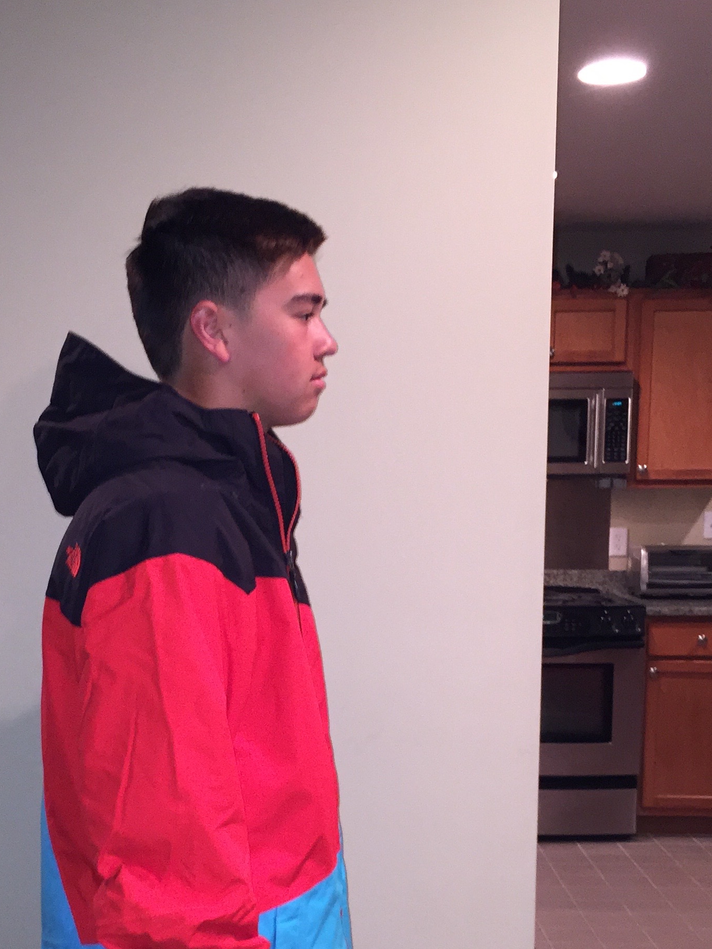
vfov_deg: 36.3
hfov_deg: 27.9
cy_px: 666
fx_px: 1426
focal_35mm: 52
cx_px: 240
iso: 125
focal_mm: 4.15
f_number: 2.2
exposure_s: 1/20
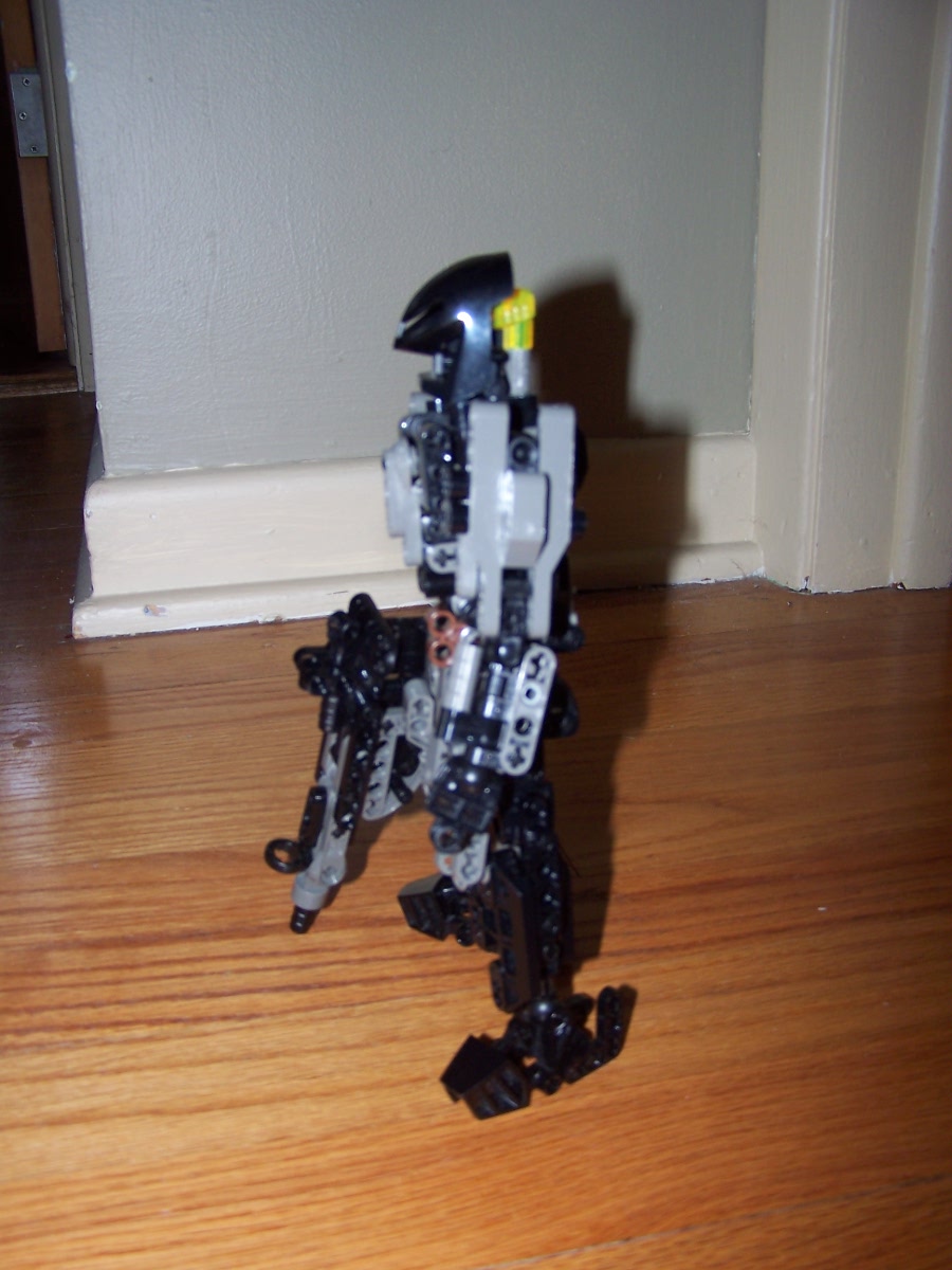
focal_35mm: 38
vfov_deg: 49.0
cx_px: 476
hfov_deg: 37.7
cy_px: 635
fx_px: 1393
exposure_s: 1/60
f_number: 2.8
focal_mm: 6.3
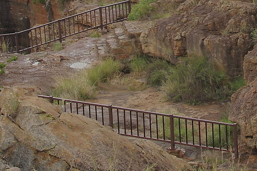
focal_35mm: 187
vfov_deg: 7.2
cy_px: -111
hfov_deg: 10.9
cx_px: 260
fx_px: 1333
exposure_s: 1/500
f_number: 7.1
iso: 250
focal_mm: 28
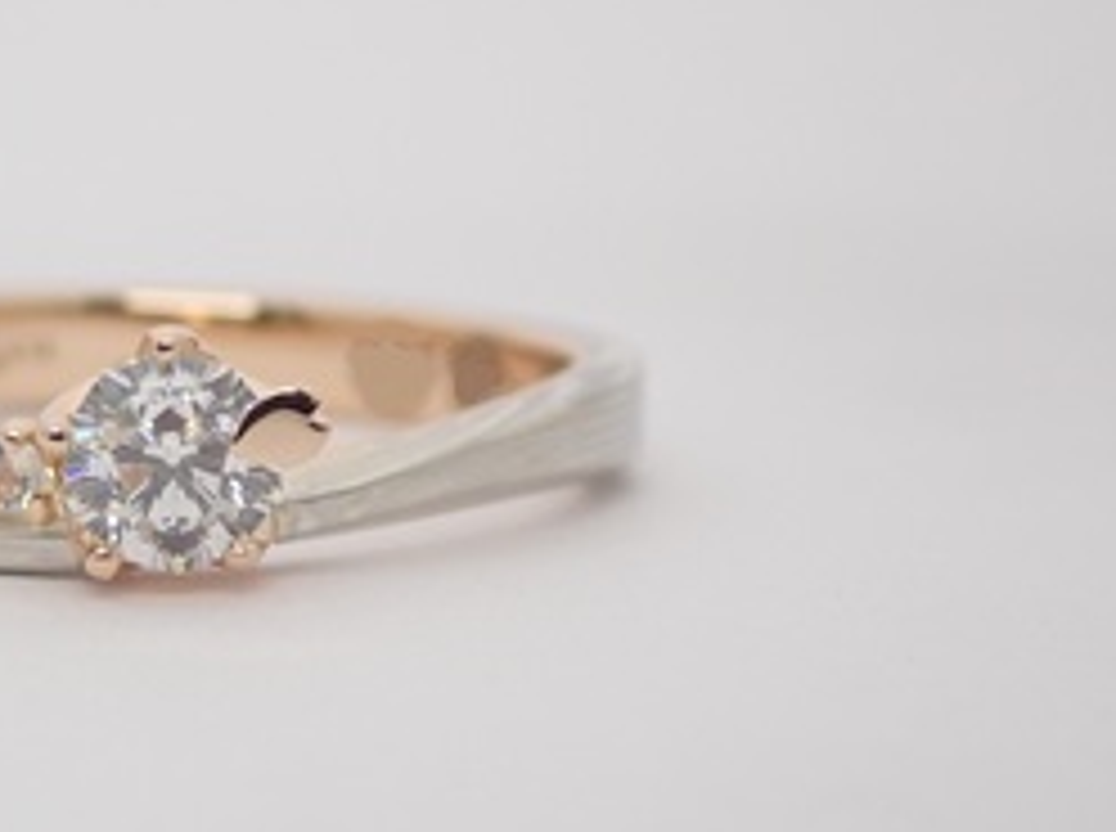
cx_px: 162
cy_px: 479
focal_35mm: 149
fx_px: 4794
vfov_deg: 9.9
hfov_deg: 13.2
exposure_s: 1/125
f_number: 4.3
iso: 200
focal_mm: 14.62
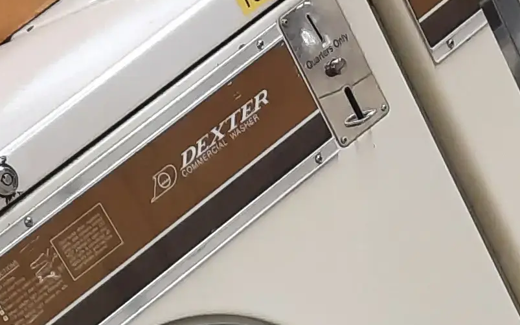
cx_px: 171
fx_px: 1871
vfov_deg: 8.9
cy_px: 788
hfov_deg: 15.8
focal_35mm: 132
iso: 200
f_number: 2
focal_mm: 4.6
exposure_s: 1/60
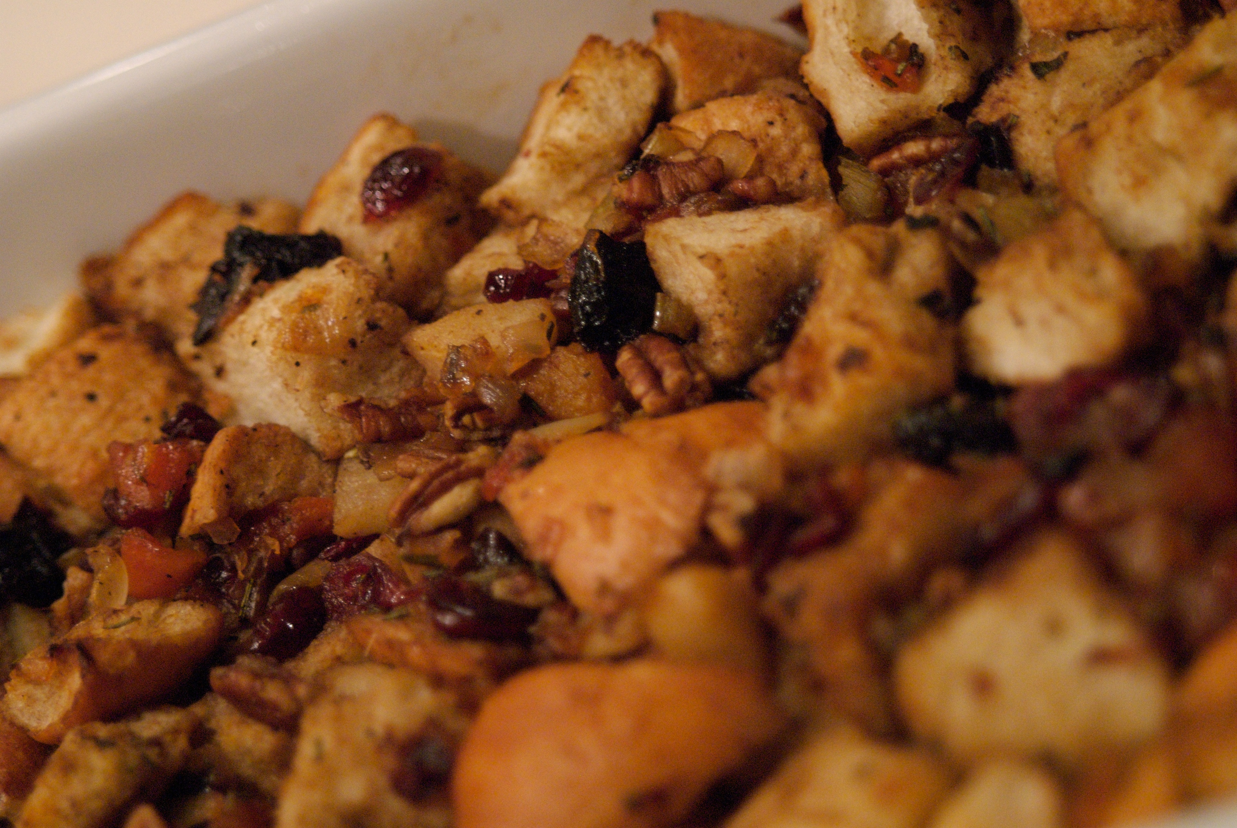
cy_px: 414
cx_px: 618
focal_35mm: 105
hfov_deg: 19.4
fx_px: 3612
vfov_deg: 13.1
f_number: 2.8
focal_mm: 70
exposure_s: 1/30
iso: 1250
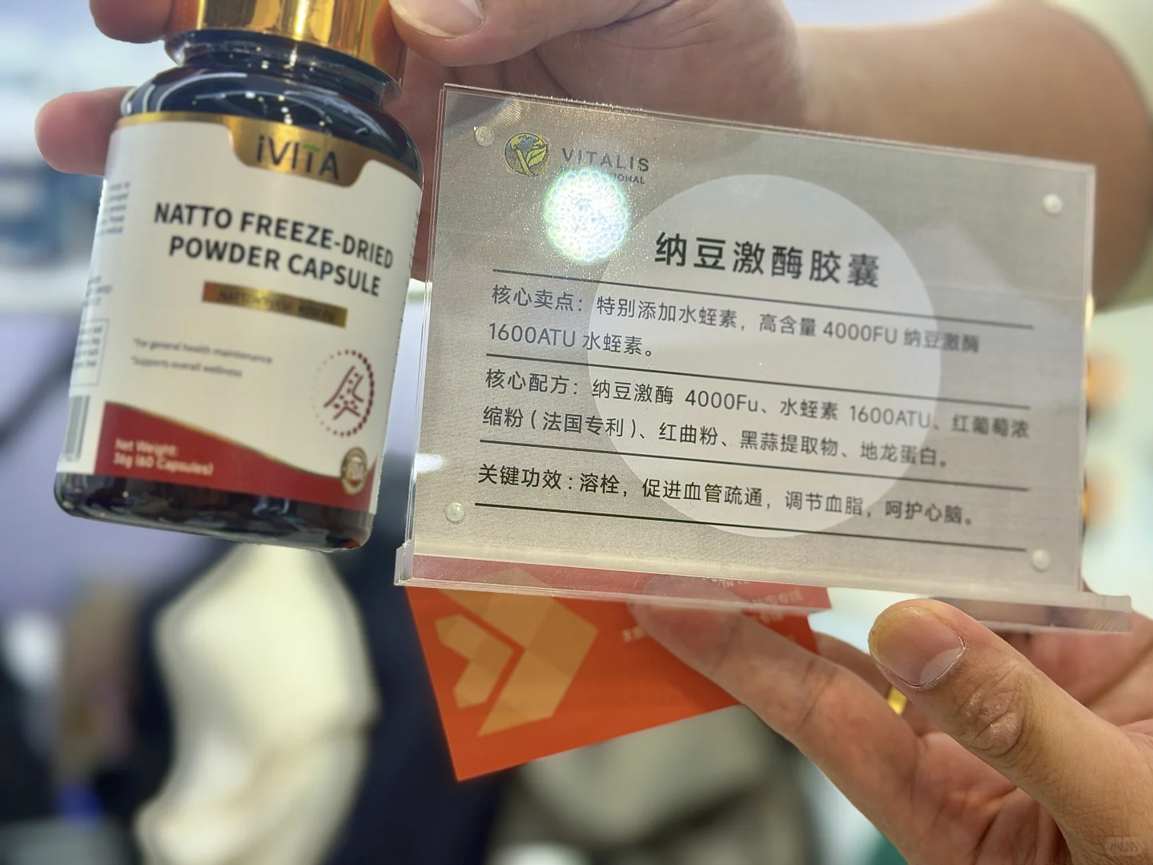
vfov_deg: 30.3
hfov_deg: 39.7
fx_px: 1599
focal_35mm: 48
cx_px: 576
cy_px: 432
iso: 50
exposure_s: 1/148
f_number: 1.78
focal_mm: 6.76
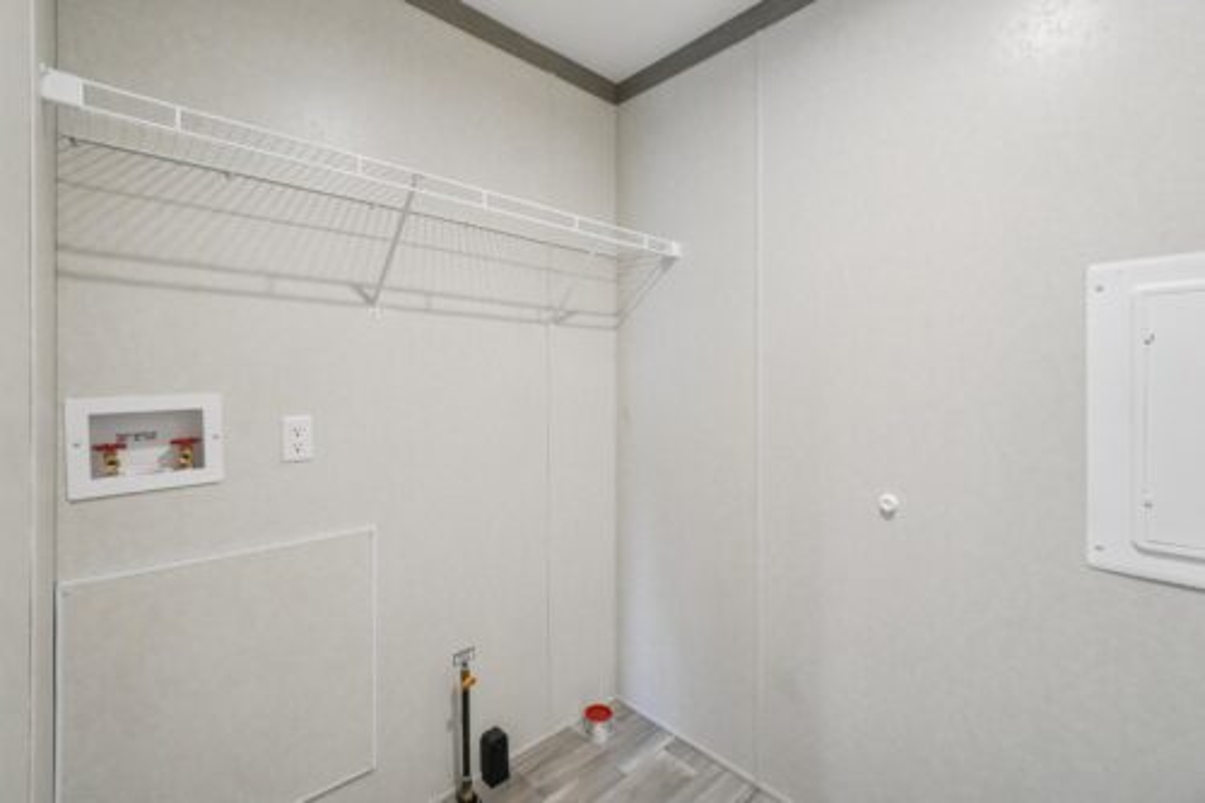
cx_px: 602
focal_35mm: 15
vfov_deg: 77.3
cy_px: 402
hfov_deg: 100.4
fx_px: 502
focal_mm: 10
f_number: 8
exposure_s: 1/30
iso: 1250
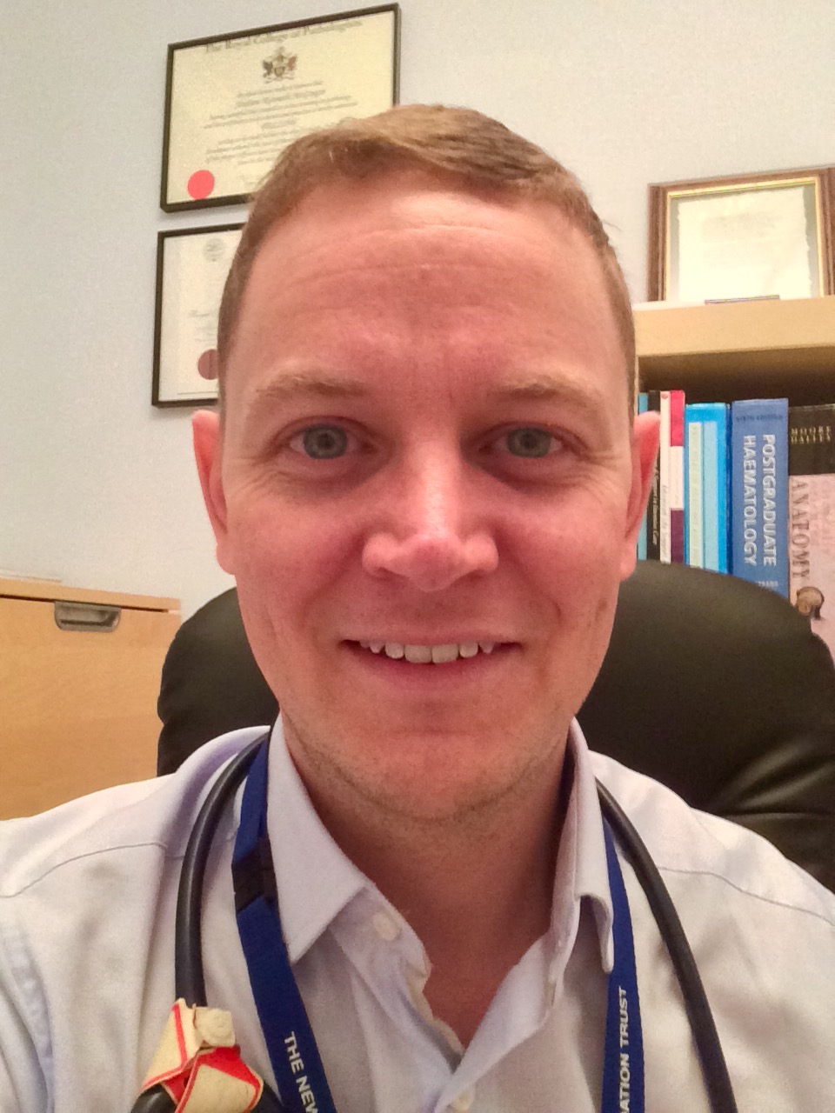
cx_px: 418
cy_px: 556
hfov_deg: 45.4
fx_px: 997
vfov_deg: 58.4
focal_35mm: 31
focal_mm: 2.15
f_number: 2.4
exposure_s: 1/17
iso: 500
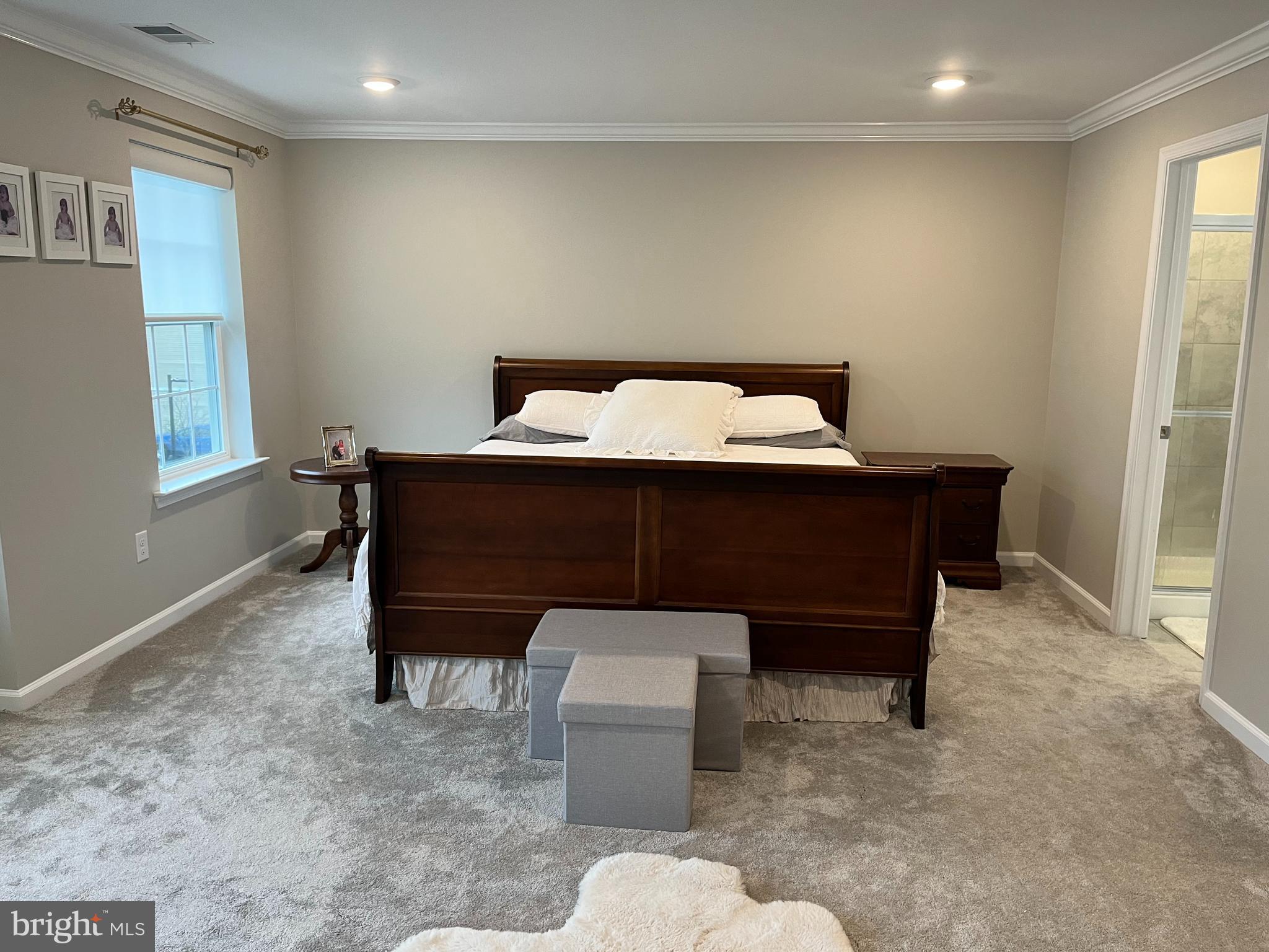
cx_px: 634
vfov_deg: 53.1
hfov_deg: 67.3
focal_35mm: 26
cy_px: 476
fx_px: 953
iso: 100
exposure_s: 1/60
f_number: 1.6
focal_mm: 5.1
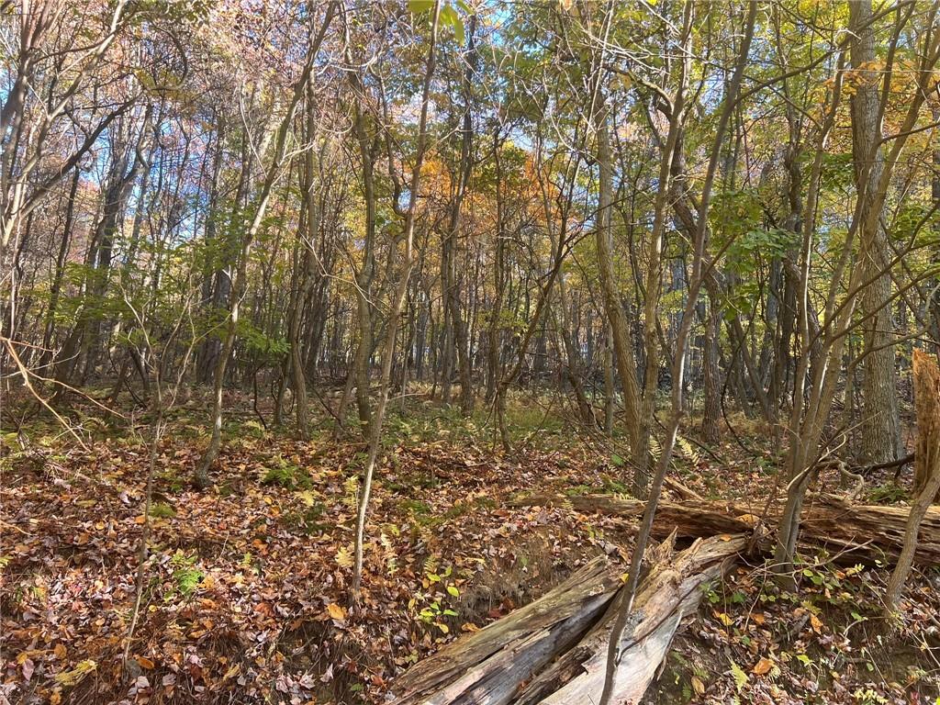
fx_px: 706
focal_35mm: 26
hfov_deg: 67.3
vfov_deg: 53.1
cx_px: 470
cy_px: 352
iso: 50
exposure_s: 1/121
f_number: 1.5
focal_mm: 5.7
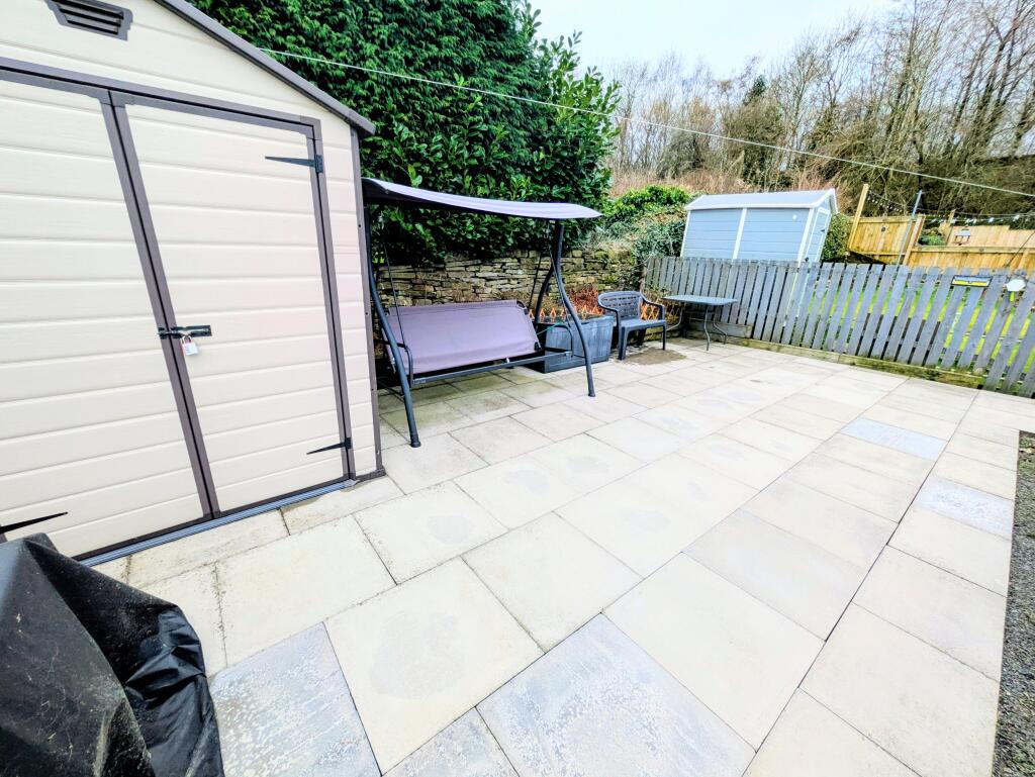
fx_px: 419
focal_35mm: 14
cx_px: 518
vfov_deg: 85.7
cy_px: 388
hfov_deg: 102.0
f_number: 2.2
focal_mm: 1.83
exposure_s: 1/433
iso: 56
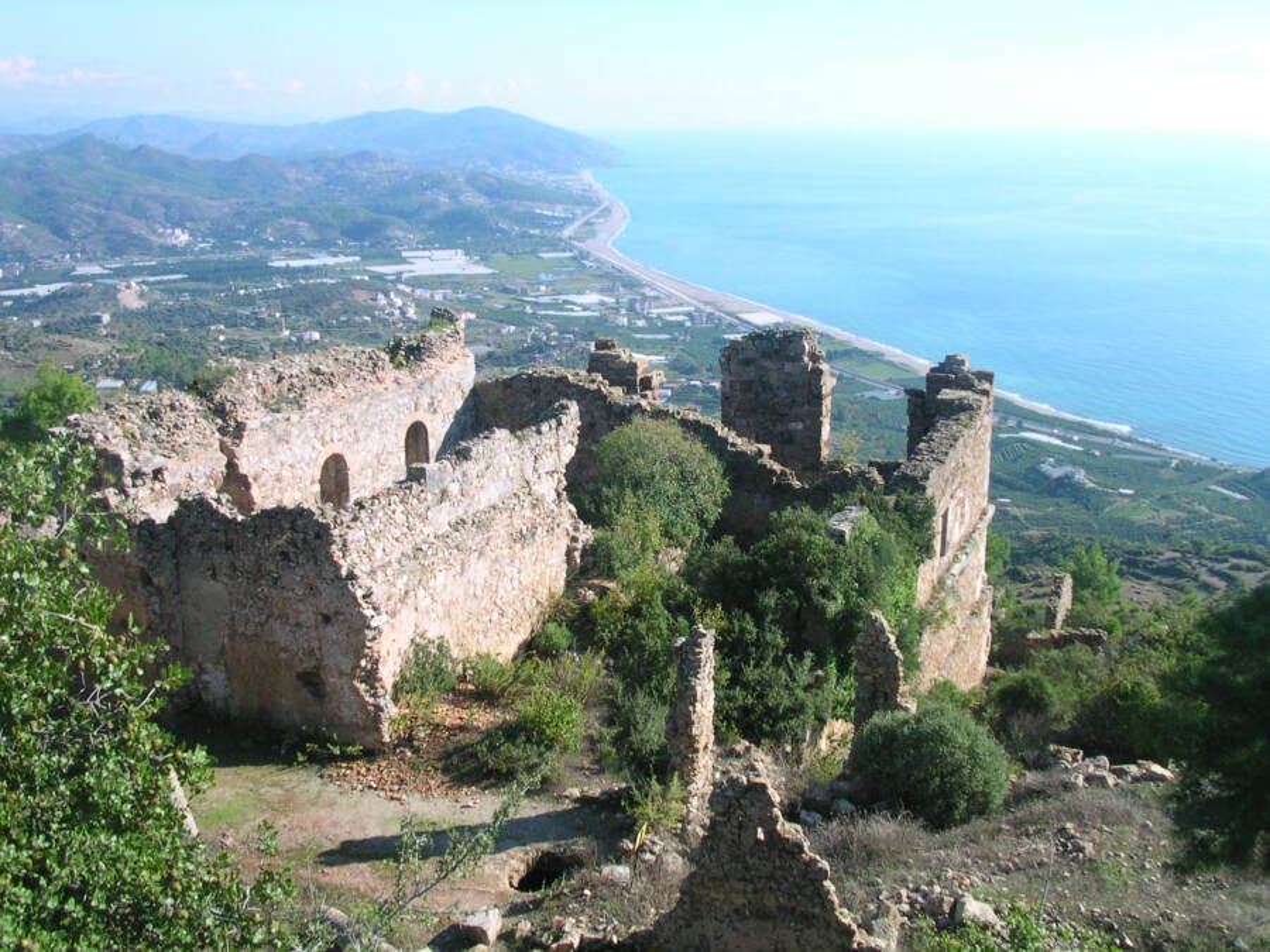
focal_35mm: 37
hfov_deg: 50.1
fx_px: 1357
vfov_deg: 38.7
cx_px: 635
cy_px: 476
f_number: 4.5
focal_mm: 5.6
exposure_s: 1/237
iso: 100
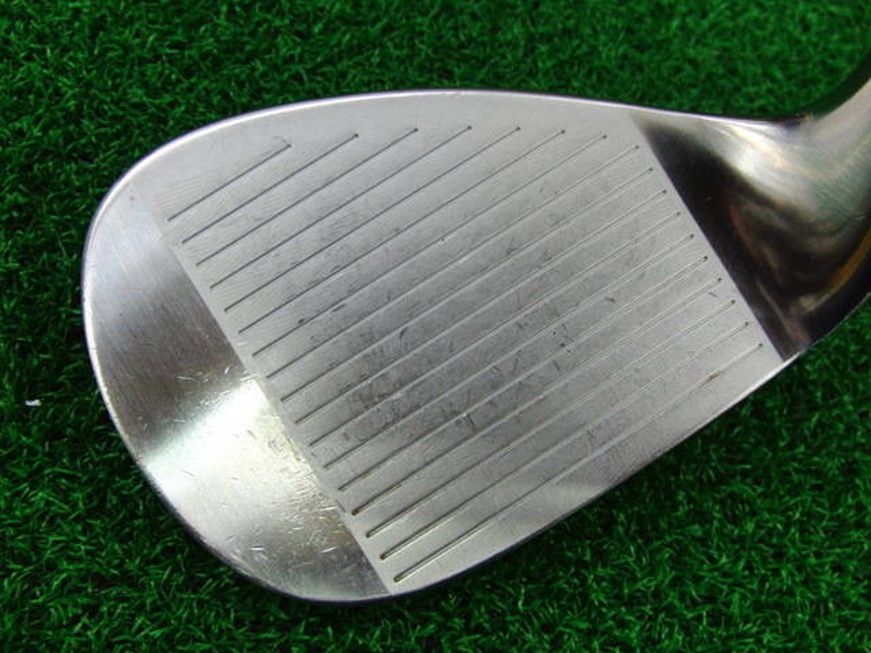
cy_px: 326
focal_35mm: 37
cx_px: 436
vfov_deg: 38.7
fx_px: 931
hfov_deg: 50.1
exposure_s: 1/60
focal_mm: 6.42
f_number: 3.6
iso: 400
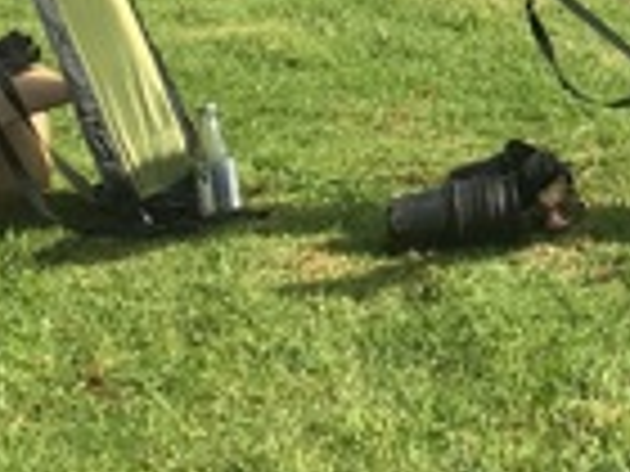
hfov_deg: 12.5
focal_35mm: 141
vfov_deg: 10.1
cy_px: -297
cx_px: 1202
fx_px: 2566
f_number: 2.2
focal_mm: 4.15
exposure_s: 1/1183
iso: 25
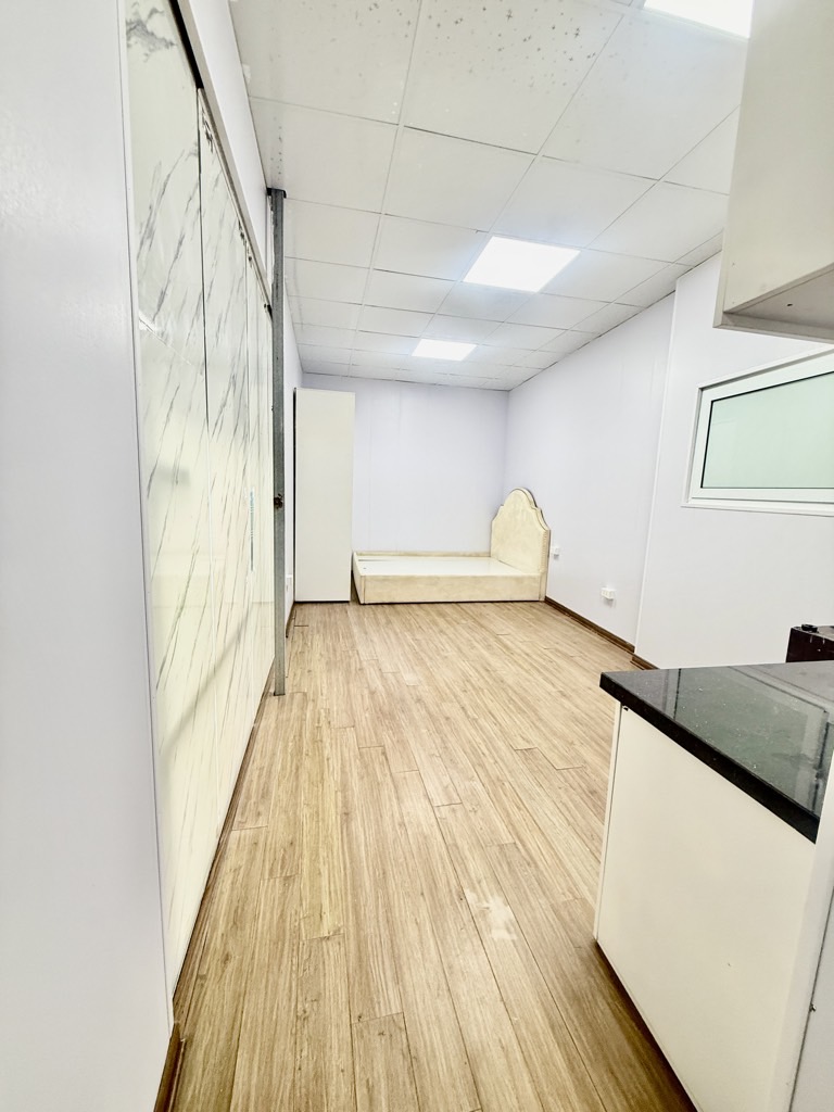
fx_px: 450
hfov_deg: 85.7
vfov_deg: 102.1
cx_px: 417
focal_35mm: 14
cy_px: 556
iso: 200
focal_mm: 2.22
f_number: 2.2
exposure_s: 1/100
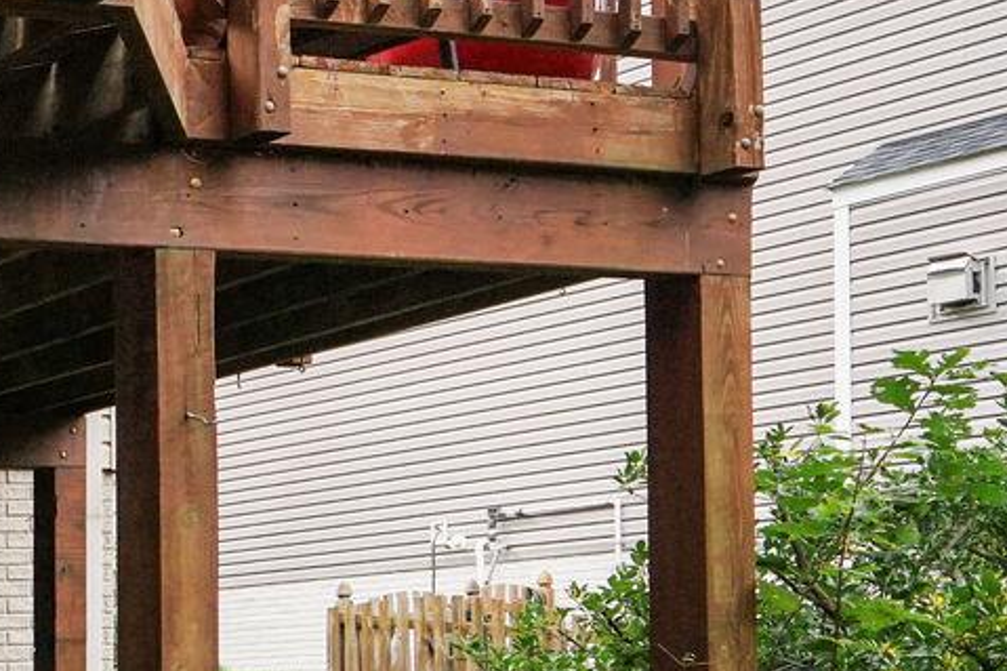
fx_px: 1817
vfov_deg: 19.7
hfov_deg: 21.4
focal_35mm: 65
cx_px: -772
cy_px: -130
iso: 800
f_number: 8
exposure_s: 1/800
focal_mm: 18
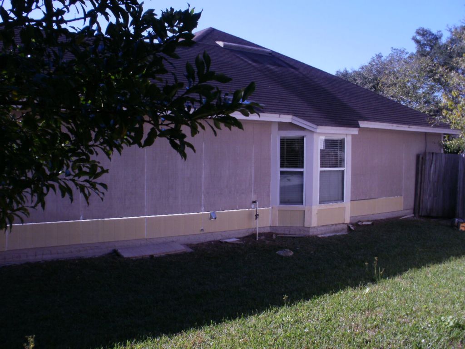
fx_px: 484
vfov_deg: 39.7
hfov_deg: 51.4
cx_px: 232
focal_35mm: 36
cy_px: 174
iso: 100
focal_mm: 6.3
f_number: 5.6
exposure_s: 1/320
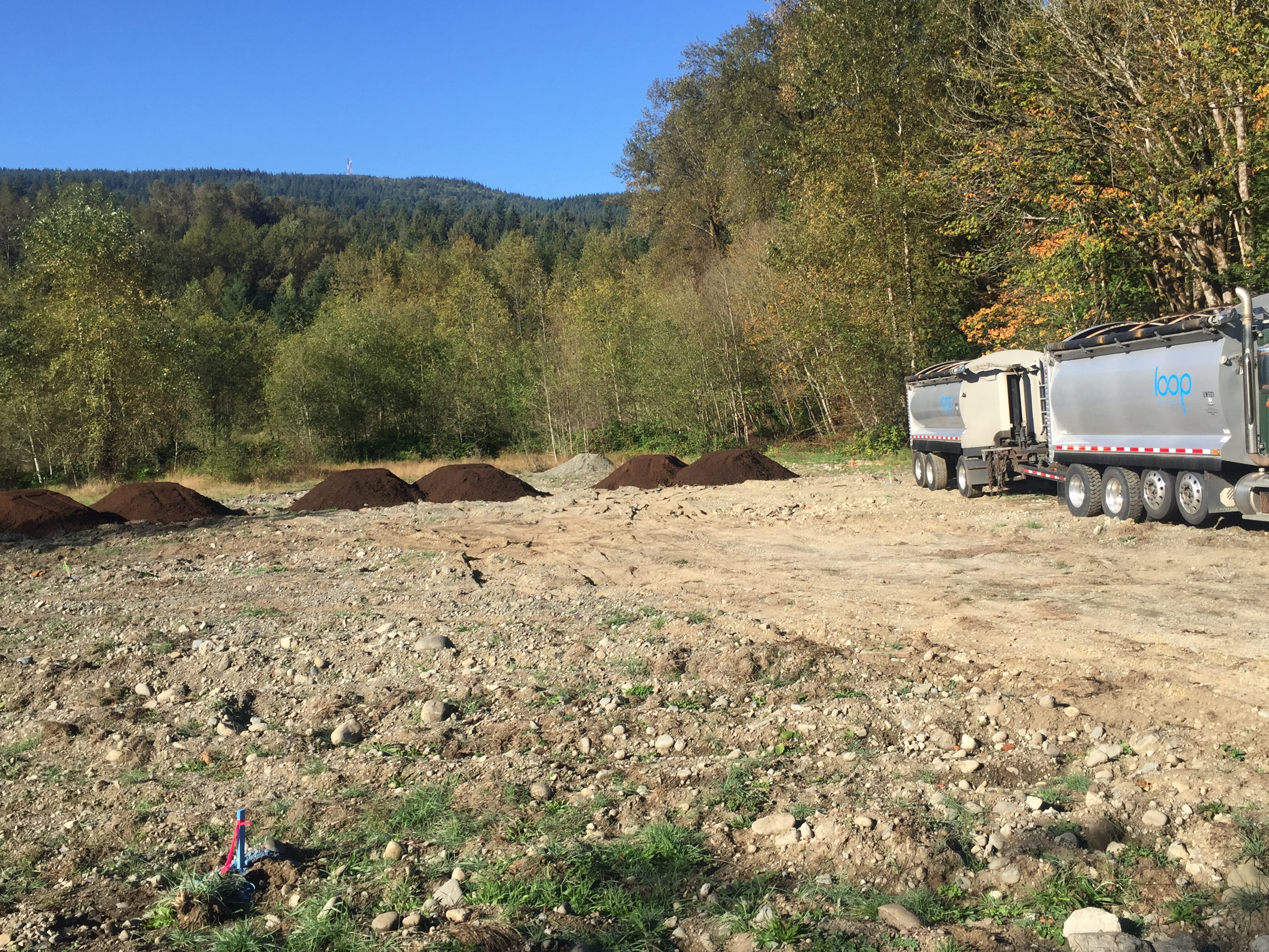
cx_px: 654
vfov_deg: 42.9
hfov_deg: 55.3
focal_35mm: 33
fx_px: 1210
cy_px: 470
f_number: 2.2
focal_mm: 4.15
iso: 32
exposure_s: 1/1163
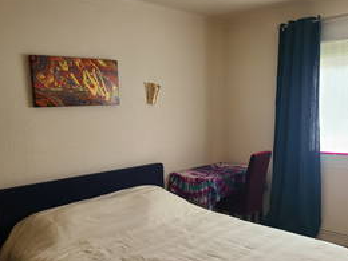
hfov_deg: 51.3
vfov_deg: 39.4
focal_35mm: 36
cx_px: 170
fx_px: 362
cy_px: 161
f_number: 1.8
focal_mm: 5.4
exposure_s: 1/40
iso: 200
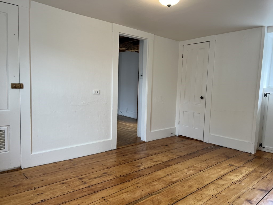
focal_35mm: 26
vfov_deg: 53.1
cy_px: 102
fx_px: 205
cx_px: 136
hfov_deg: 67.3
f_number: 1.5
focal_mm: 5.7
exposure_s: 1/120
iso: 64
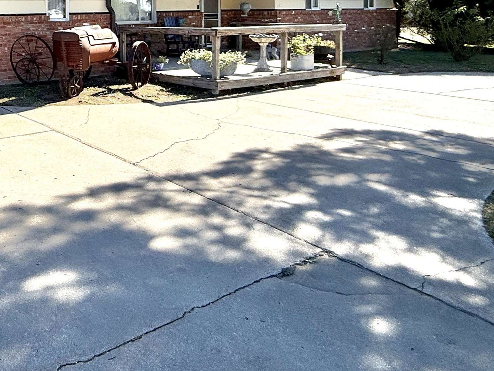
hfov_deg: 46.9
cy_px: 22
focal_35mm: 31
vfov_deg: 41.1
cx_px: -17
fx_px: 443
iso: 50
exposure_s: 1/1431
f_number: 2.2
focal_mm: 2.22
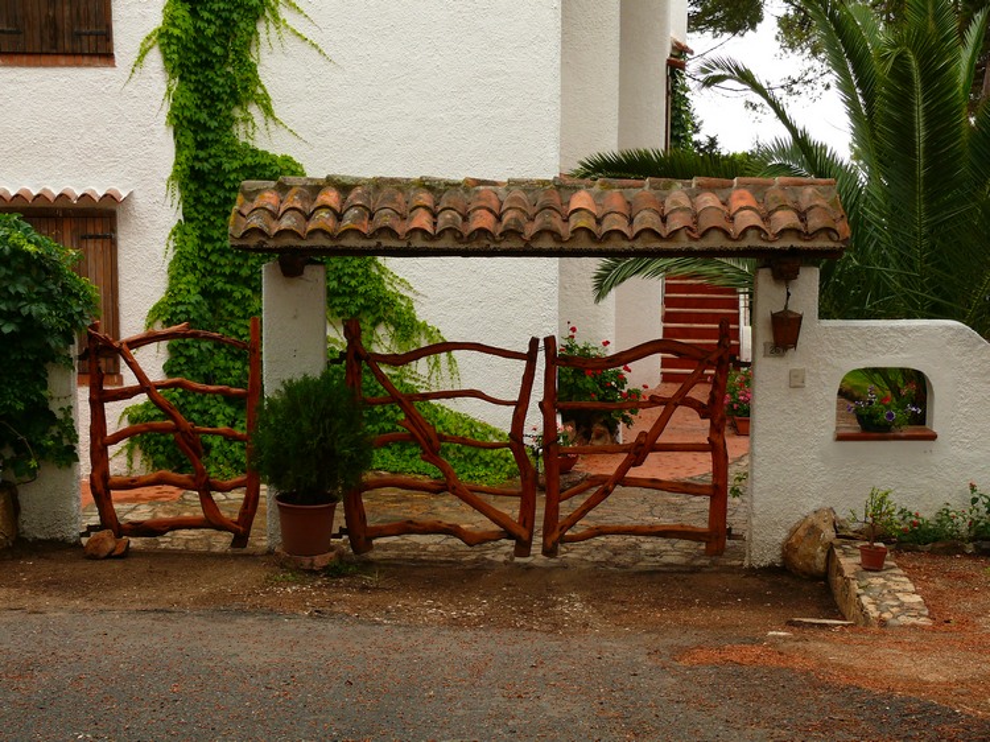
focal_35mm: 61
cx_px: 495
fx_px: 1744
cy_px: 371
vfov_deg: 24.0
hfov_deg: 31.7
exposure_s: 1/125
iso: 100
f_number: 4
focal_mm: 12.8
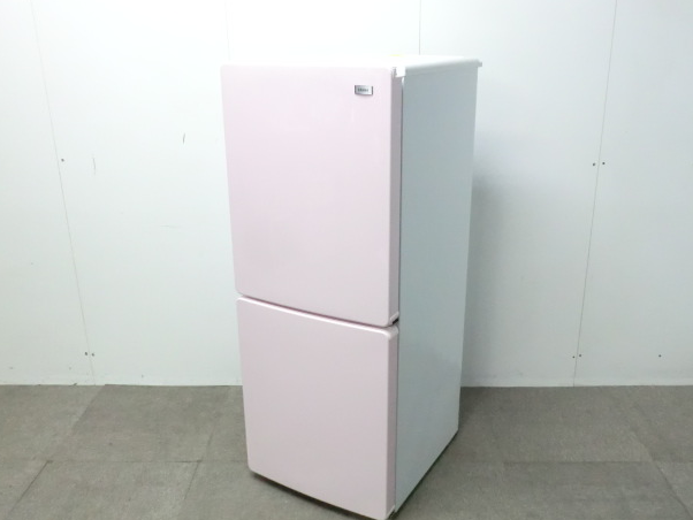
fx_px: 681
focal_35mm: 34
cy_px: 260
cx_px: 363
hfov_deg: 53.9
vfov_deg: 41.8
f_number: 3.5
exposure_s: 1/50
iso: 800
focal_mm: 5.8
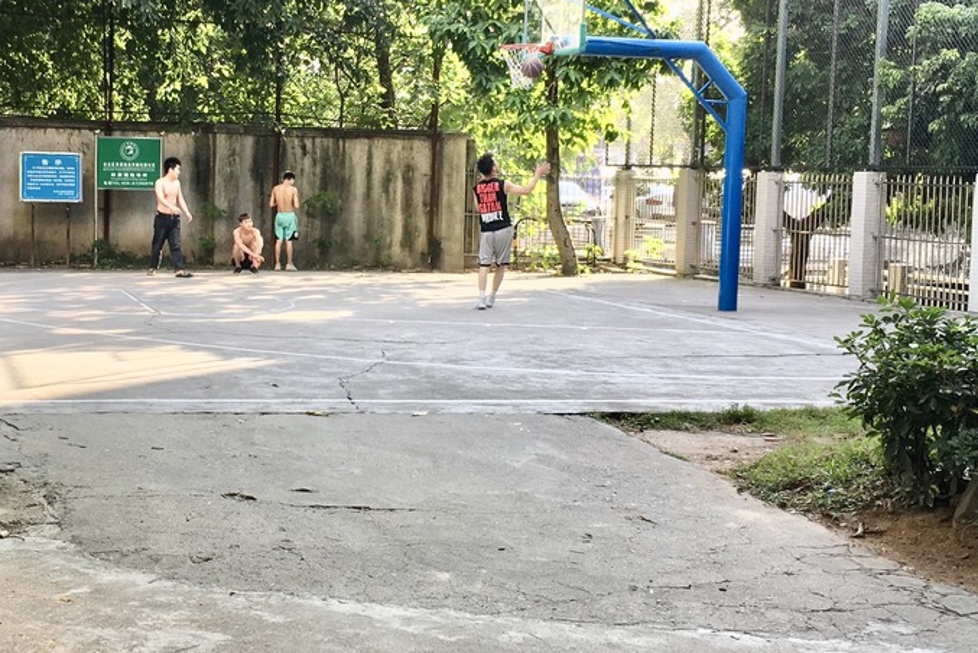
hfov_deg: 34.7
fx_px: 1549
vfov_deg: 23.8
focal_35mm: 57
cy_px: 279
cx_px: 318
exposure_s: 1/133
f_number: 2.2
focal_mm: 4.15
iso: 25
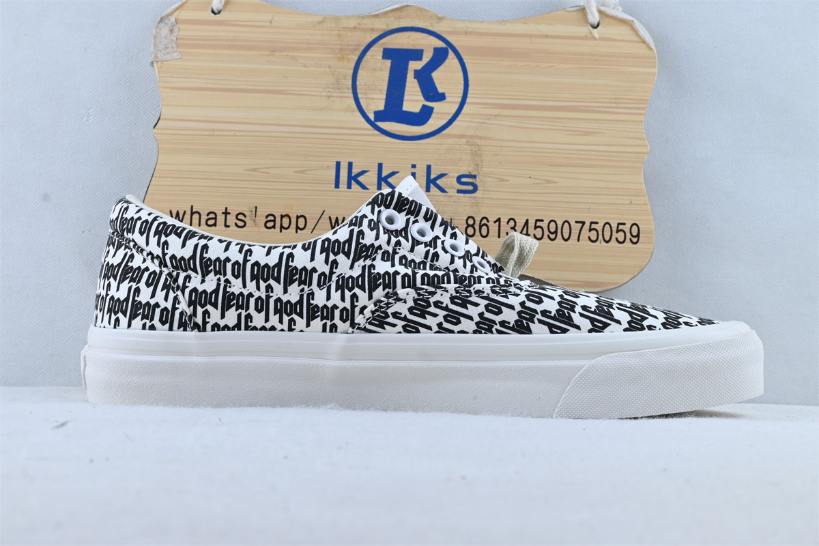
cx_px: 410
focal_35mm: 47
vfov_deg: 28.5
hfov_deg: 41.7
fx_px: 1075
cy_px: 273
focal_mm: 31.5
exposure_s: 1/15
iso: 100
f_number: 10
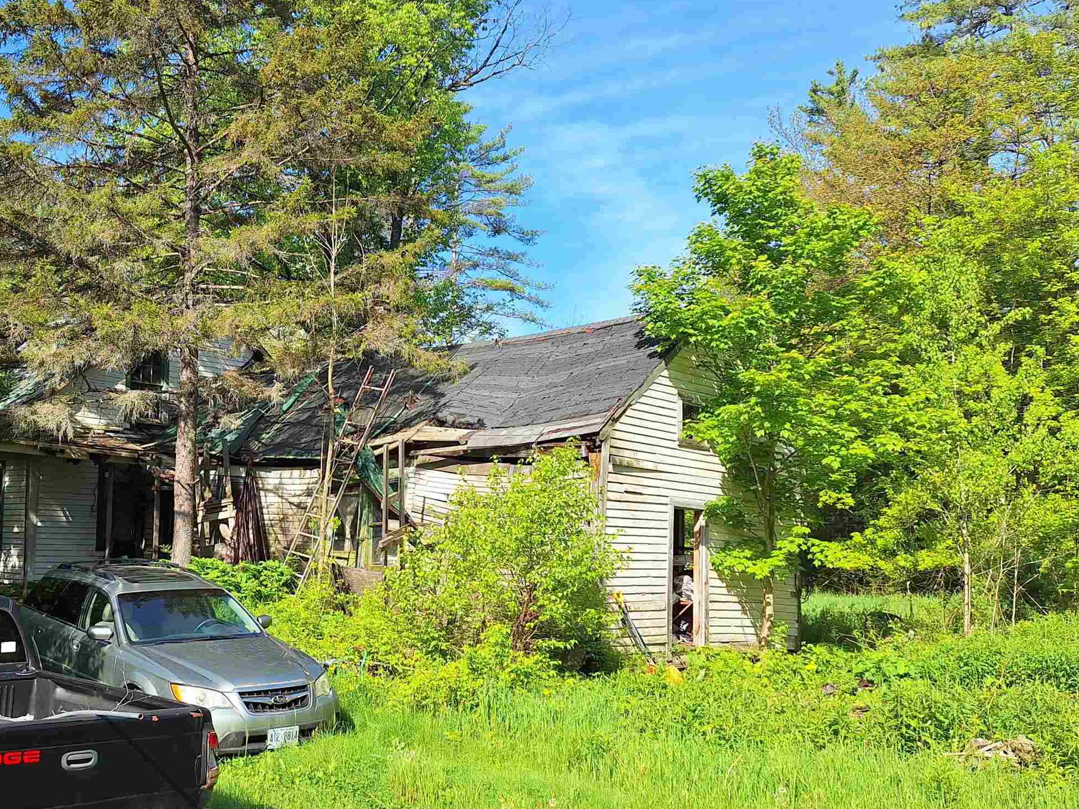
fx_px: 1122
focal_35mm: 36
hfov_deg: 50.1
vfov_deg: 39.6
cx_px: 327
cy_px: 450
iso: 40
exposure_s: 1/1799
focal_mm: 5.54
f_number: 1.8
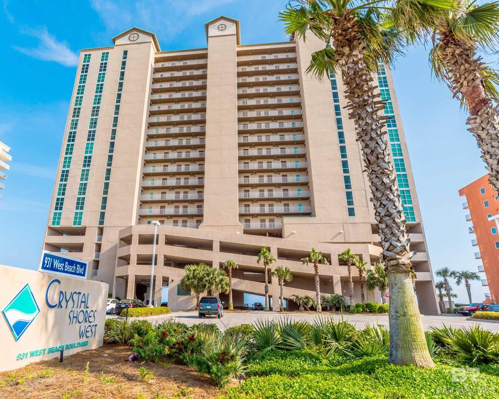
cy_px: 203
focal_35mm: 21
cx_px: 206
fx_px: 310
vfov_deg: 65.5
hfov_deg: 77.0
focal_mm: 18
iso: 100
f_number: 14
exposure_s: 1/200
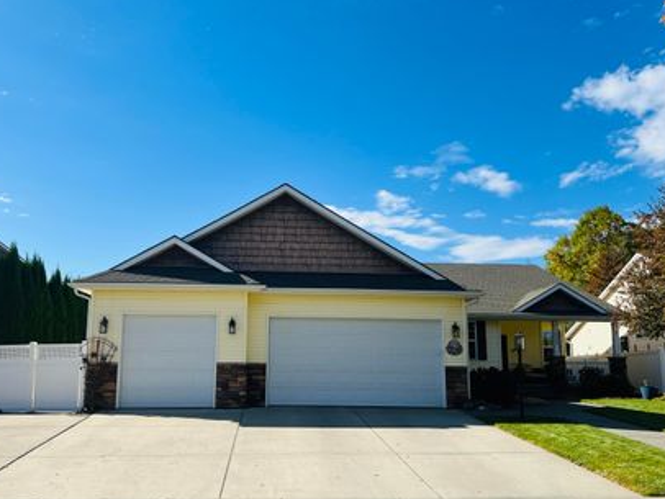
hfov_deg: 56.7
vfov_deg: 44.1
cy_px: 274
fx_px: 615
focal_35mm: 32
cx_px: 308
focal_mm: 5.7
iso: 50
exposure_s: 1/4274
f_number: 1.5
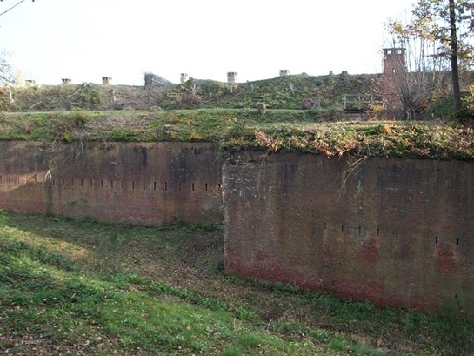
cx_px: 223
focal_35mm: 44
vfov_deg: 32.9
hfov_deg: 42.9
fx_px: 603
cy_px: 171
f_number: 3.2
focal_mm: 7.1
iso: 80
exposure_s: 1/100
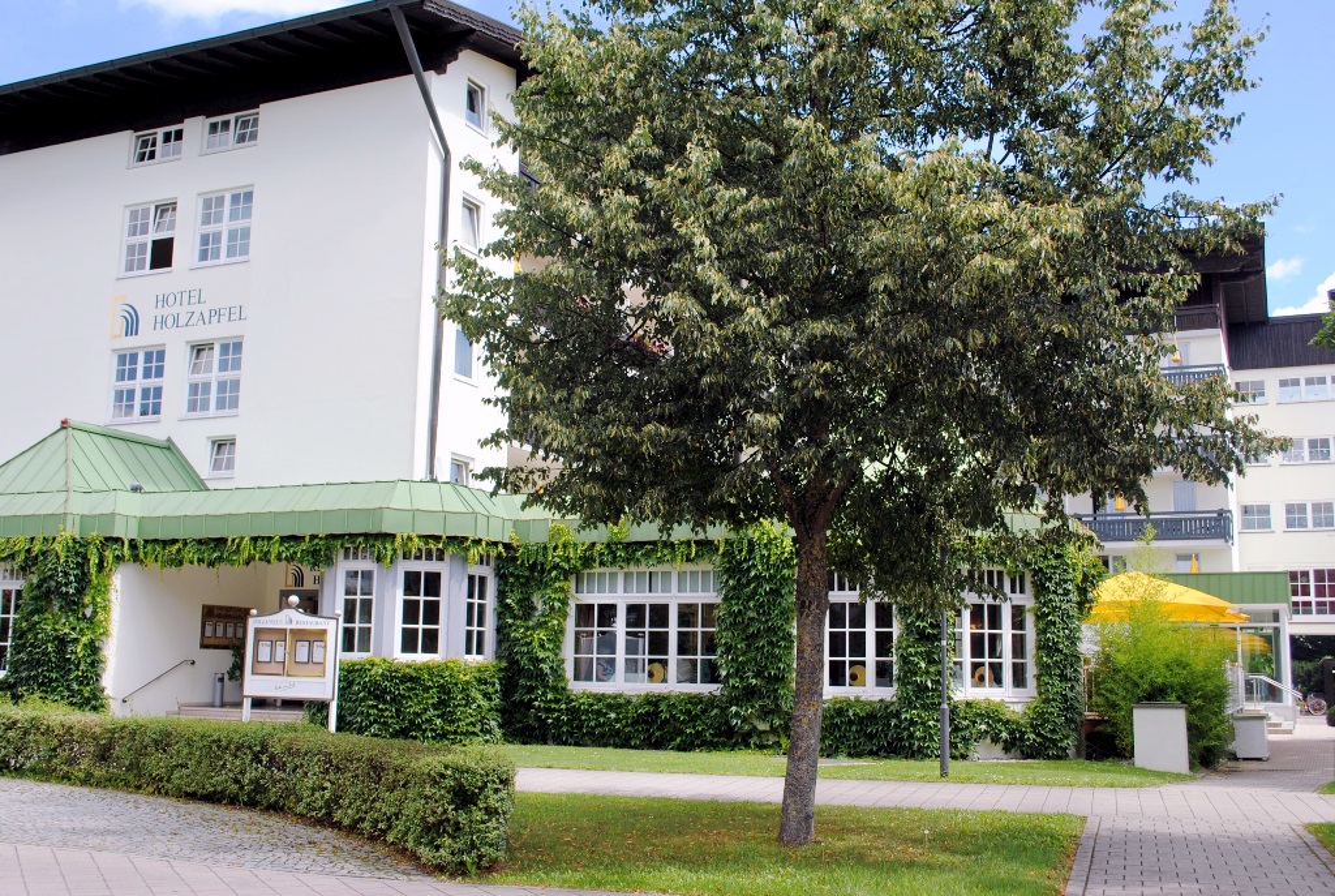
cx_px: 668
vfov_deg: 37.0
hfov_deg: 53.0
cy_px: 448
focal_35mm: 36
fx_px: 1338
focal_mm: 24
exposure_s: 1/200
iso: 100
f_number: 5.6
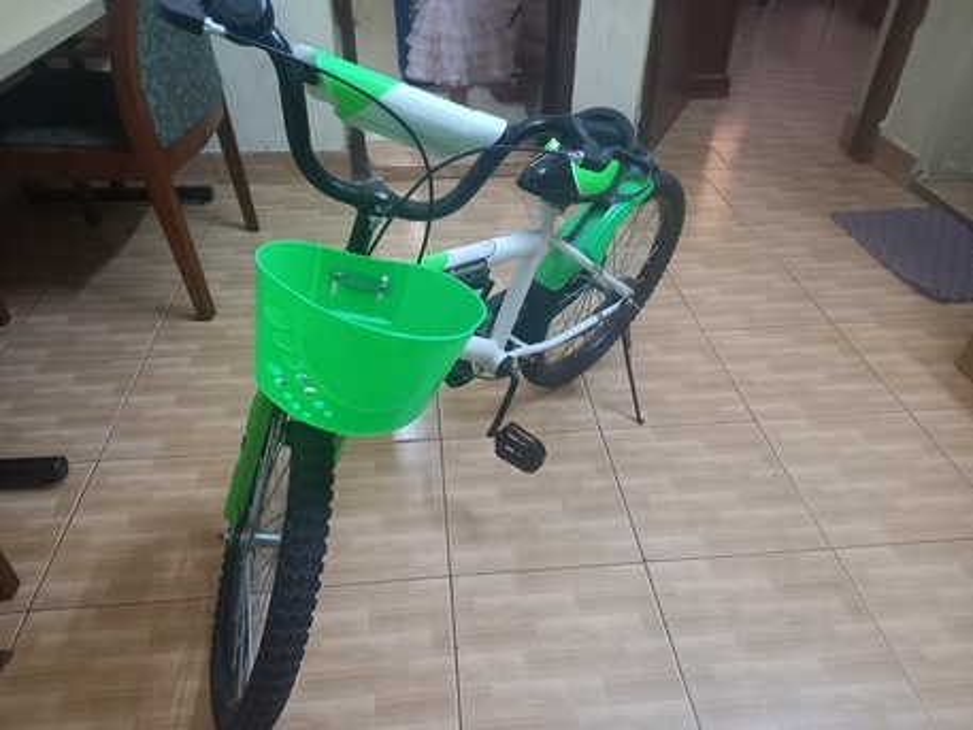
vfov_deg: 54.9
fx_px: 703
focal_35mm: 25
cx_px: 486
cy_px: 365
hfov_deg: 69.4
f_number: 2
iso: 400
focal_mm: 4.6
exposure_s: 1/24
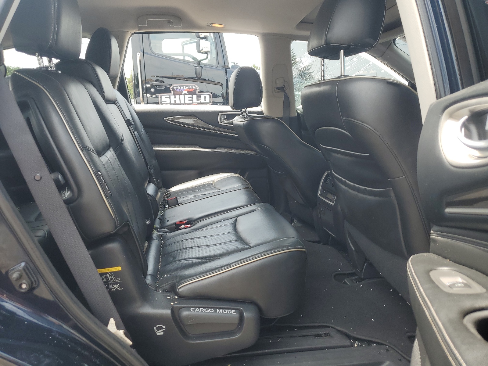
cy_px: 183
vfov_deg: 53.1
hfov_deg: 67.3
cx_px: 244
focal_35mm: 26
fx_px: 367
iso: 50
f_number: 1.5
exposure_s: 1/417
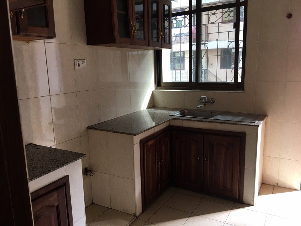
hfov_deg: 61.7
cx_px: 150
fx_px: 252
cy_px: 113
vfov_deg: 48.2
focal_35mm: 29
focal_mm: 4.15
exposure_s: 1/33
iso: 50
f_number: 2.2
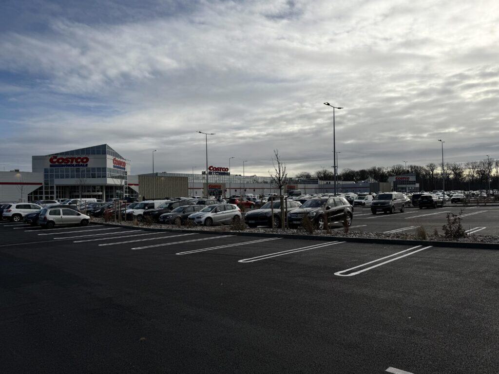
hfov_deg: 71.6
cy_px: 187
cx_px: 250
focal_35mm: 24
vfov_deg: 56.8
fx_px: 346
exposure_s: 1/7353
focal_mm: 6.76
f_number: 1.78
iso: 80
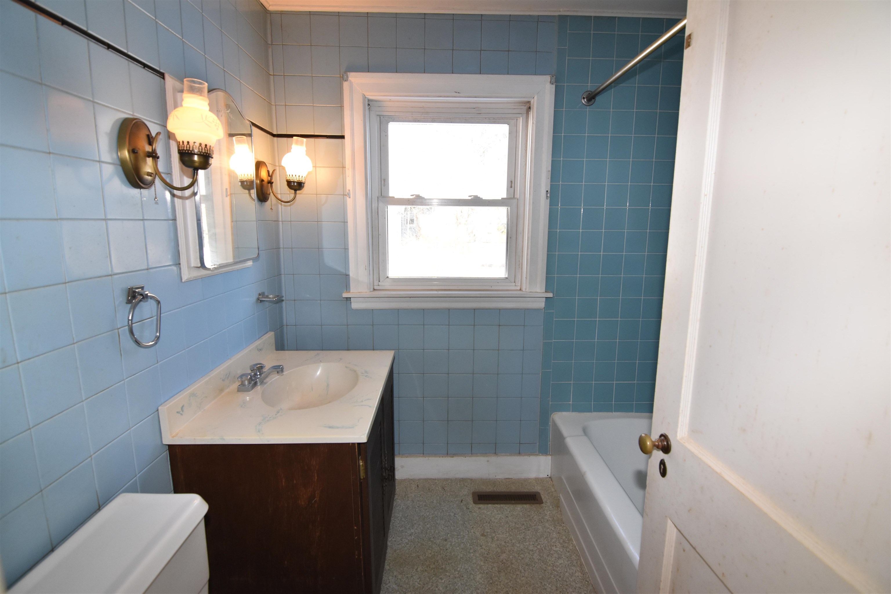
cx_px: 446
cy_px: 297
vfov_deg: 72.1
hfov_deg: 95.0
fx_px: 408
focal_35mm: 16
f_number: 5.6
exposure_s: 1/125
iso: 800
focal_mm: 11
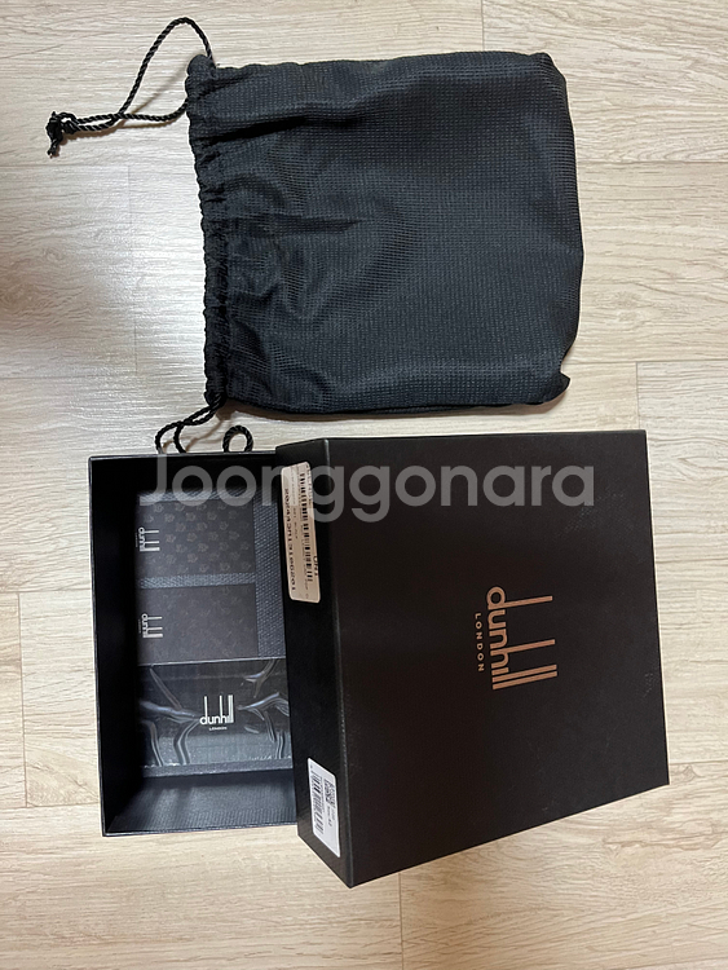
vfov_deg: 67.3
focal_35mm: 26
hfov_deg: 53.1
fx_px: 729
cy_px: 485
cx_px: 364
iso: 500
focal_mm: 5.1
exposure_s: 1/40
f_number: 1.6
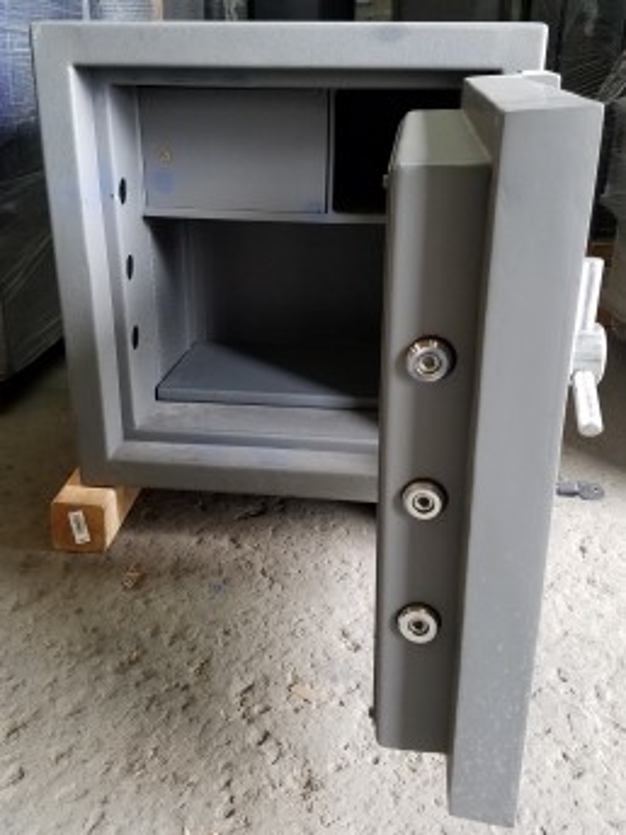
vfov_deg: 67.3
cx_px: 313
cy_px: 418
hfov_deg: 53.1
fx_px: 627
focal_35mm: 26
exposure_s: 1/60
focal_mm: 4.2
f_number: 1.7
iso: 160
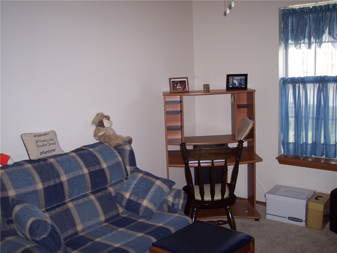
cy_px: 126
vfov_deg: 36.8
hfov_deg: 47.9
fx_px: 380
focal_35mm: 39
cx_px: 168
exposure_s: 1/60
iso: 100
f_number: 2.8
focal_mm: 8
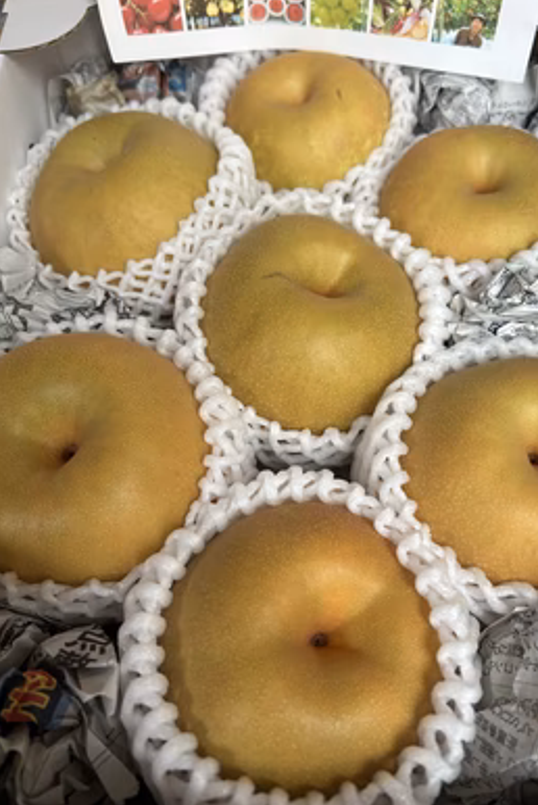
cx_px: 302
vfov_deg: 65.4
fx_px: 626
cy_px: 396
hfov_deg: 46.4
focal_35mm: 28
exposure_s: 1/121
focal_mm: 5.7
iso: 100
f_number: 1.5
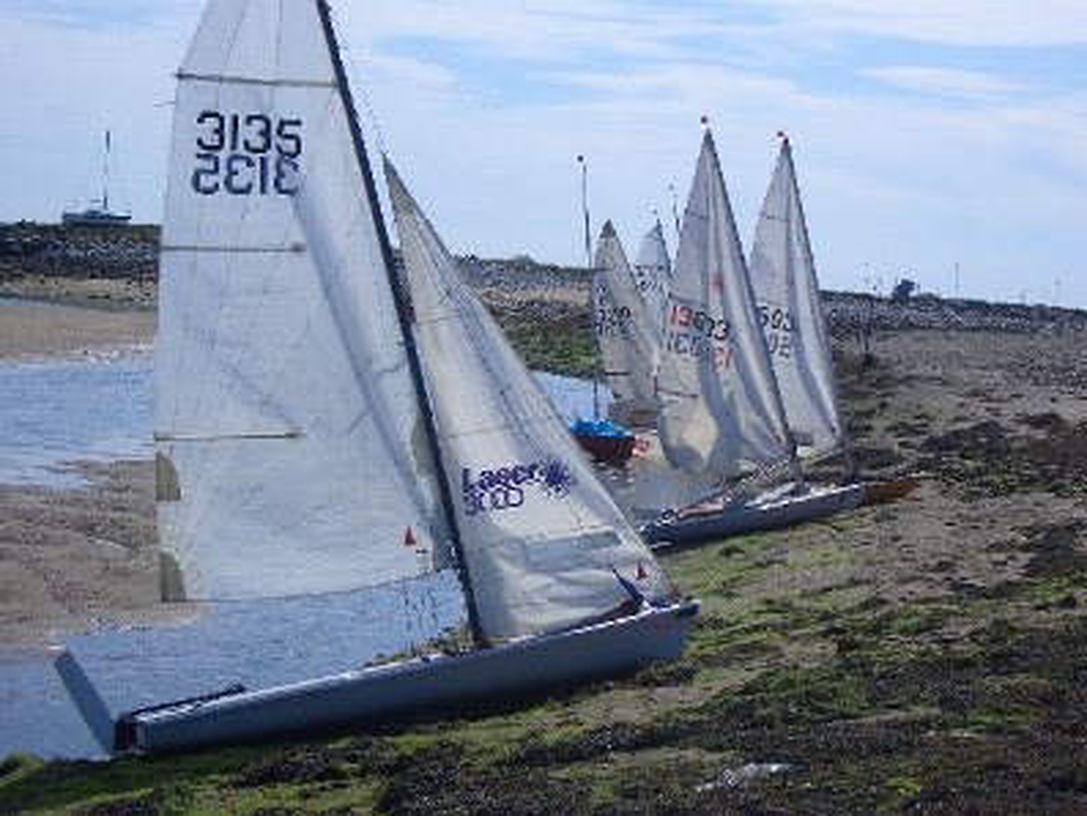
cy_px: 408
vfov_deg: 19.9
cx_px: 544
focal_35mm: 74
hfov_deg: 26.3
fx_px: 2324
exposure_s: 1/640
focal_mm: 12.2
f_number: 6.2
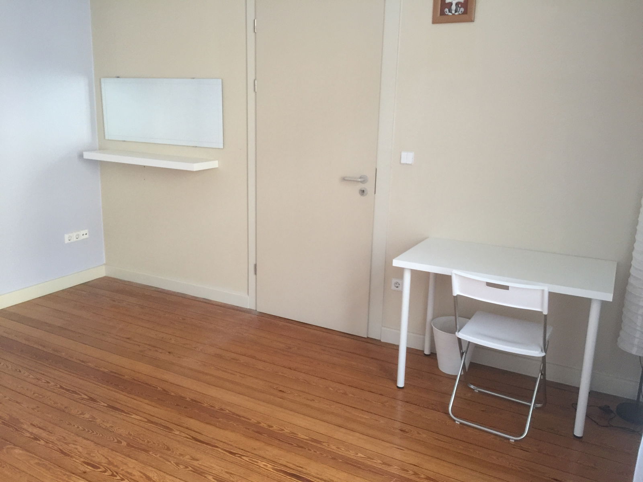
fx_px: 539
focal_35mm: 29
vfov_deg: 48.2
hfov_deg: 61.7
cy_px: 241
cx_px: 322
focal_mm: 4.15
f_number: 2.2
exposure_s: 1/17
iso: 125
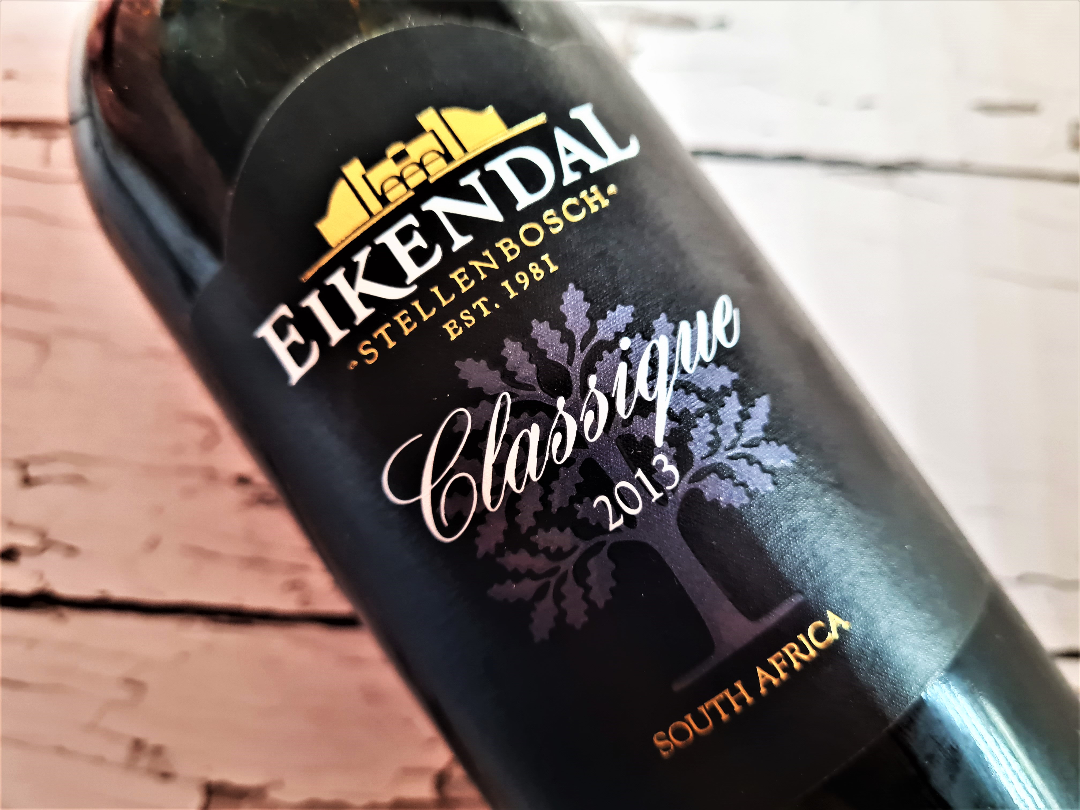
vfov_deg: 53.1
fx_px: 811
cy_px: 405
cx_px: 540
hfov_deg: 67.3
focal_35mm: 26
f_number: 1.8
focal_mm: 5.4
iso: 320
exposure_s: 1/50
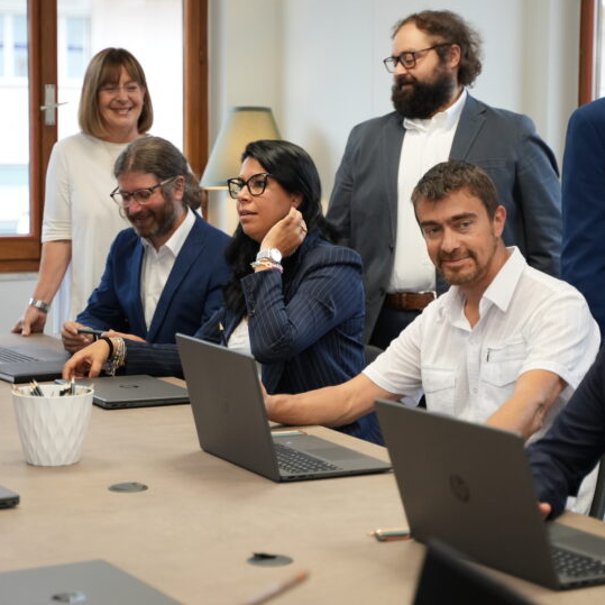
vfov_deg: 18.9
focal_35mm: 92
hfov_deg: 18.9
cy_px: 252
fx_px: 1819
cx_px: 343
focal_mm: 57
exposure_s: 1/500
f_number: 2.8
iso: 1600
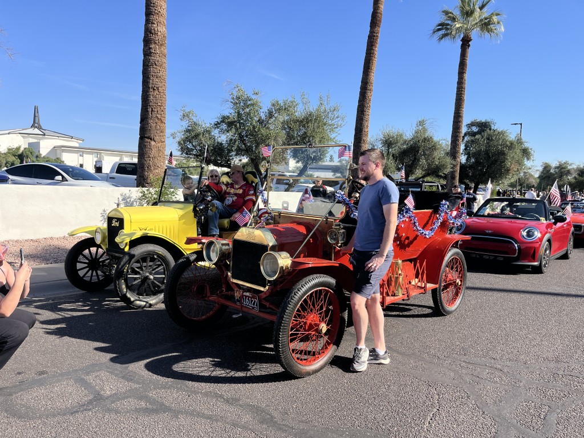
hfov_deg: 67.3
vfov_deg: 53.1
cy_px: 219
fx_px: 439
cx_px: 292
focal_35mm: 26
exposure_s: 1/2410
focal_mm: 5.1
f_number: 1.6
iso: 50
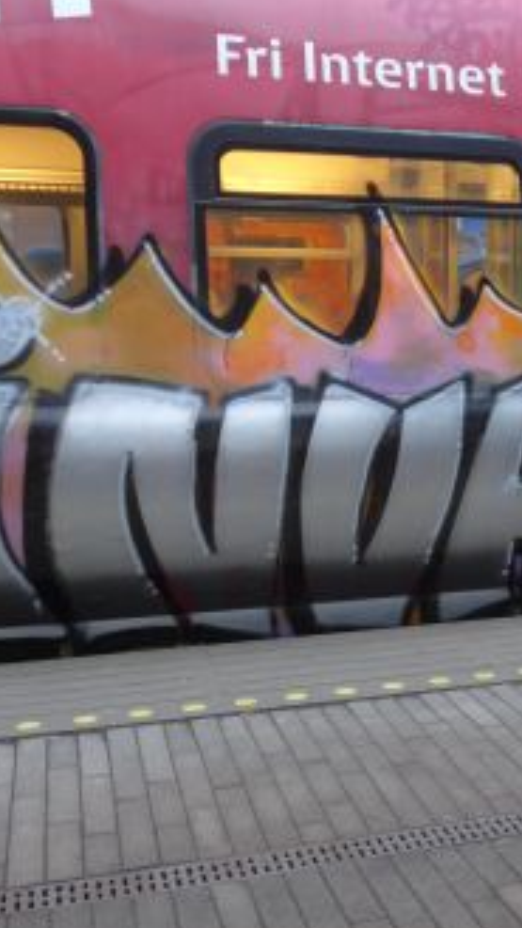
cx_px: 553
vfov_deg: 42.9
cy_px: 461
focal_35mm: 48
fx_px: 1181
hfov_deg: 23.6
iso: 400
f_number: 2
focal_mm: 6
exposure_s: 1/30
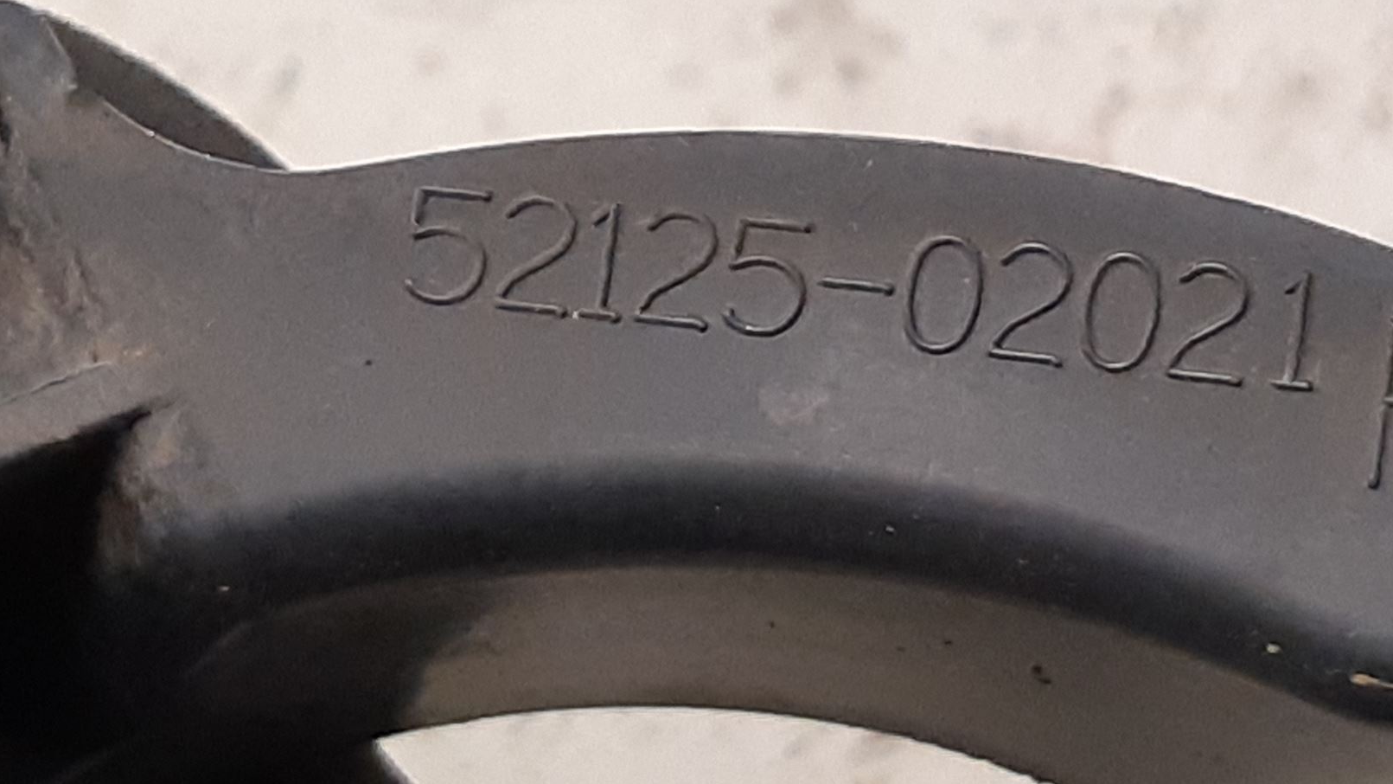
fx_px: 1330
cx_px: 868
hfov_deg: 54.7
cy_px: 440
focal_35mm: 36
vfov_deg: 32.8
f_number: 1.7
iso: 250
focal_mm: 3.93
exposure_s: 1/50
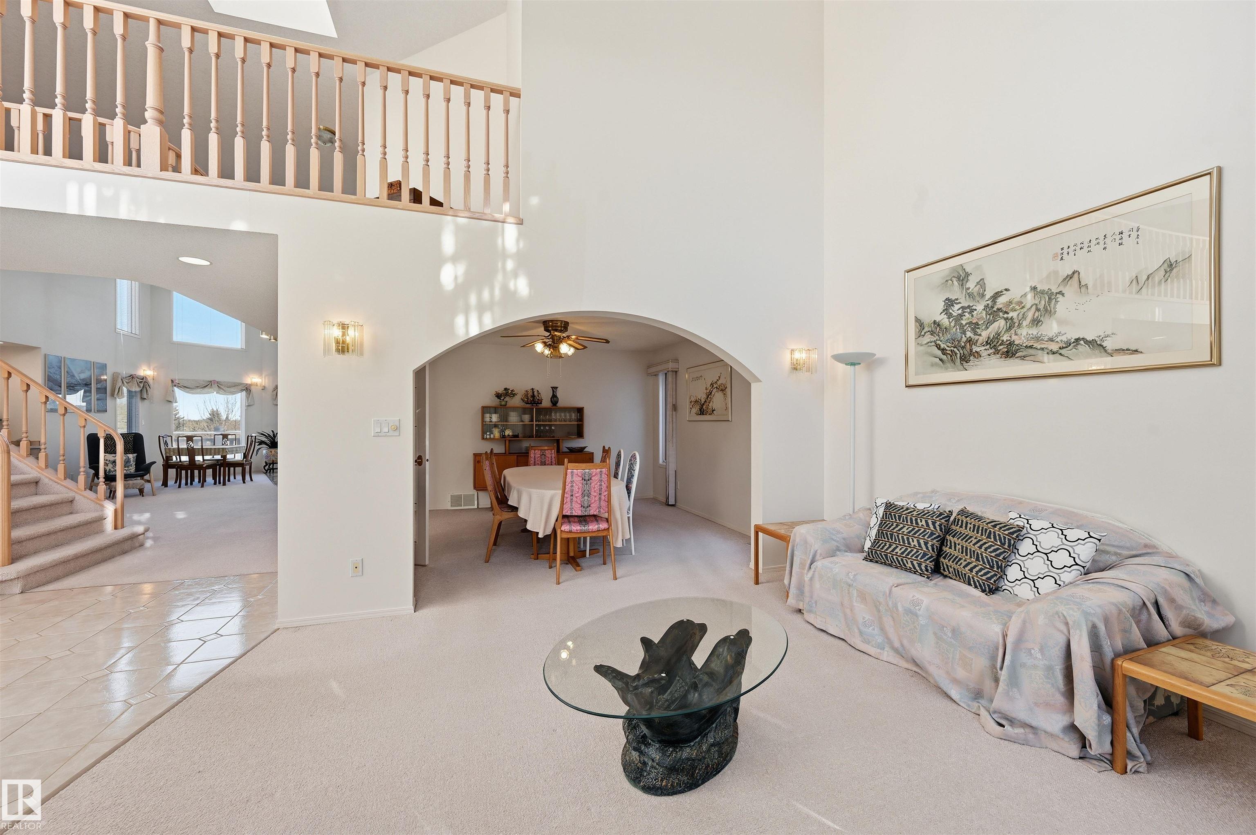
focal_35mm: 14
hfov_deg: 104.3
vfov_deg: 81.1
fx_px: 488
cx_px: 628
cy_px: 418
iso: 100
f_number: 8
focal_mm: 14
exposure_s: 1/100
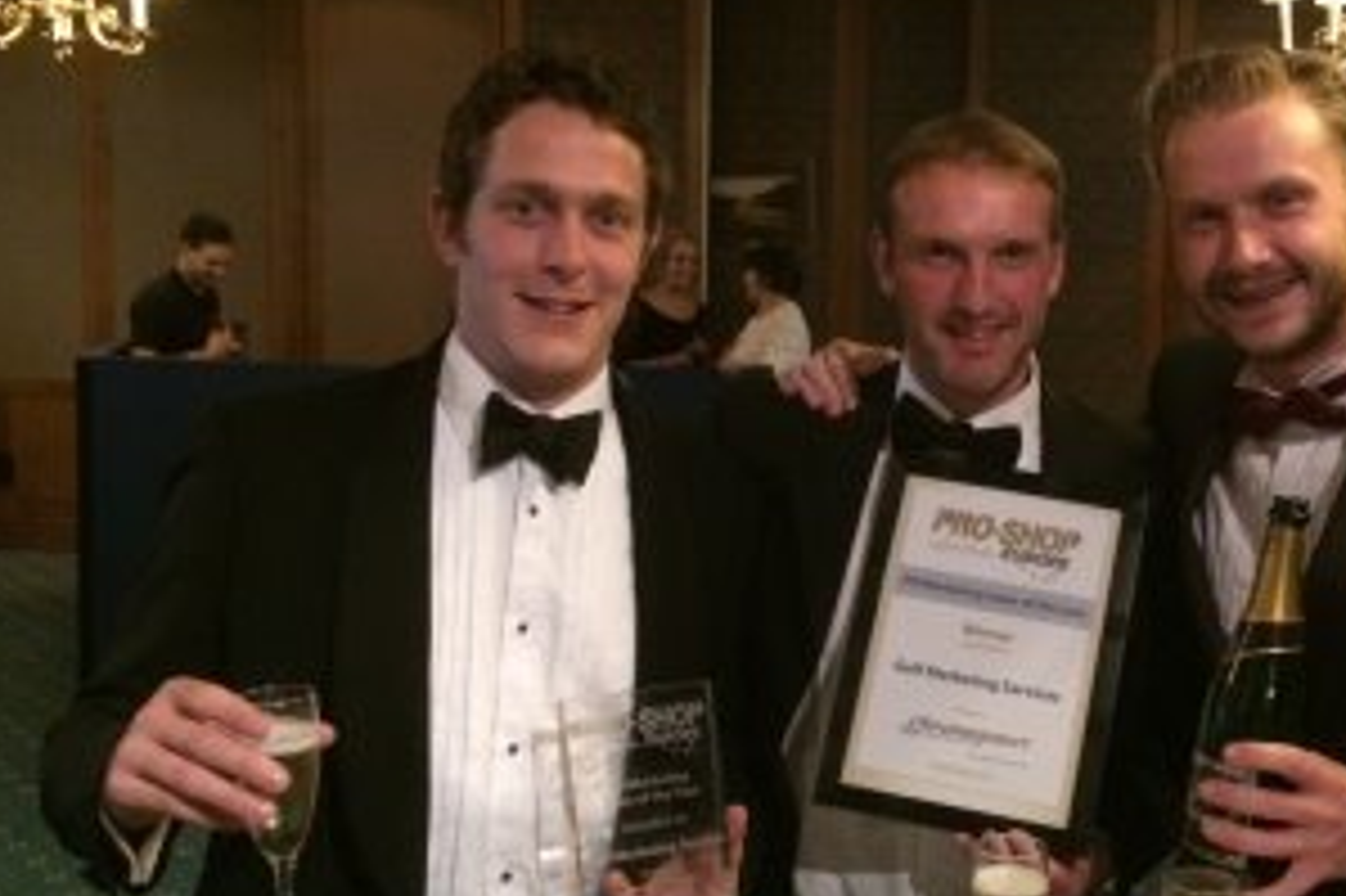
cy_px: 414
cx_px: 914
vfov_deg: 28.6
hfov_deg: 41.3
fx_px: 1756
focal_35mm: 47
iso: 500
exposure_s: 1/15
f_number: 2.2
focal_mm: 4.12
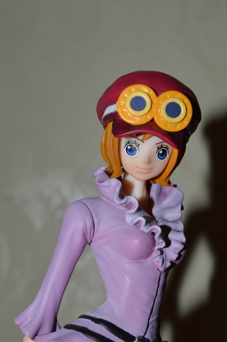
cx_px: 104
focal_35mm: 65
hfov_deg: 20.9
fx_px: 616
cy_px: 205
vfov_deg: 30.9
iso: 100
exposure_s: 1/60
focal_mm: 34
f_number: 8
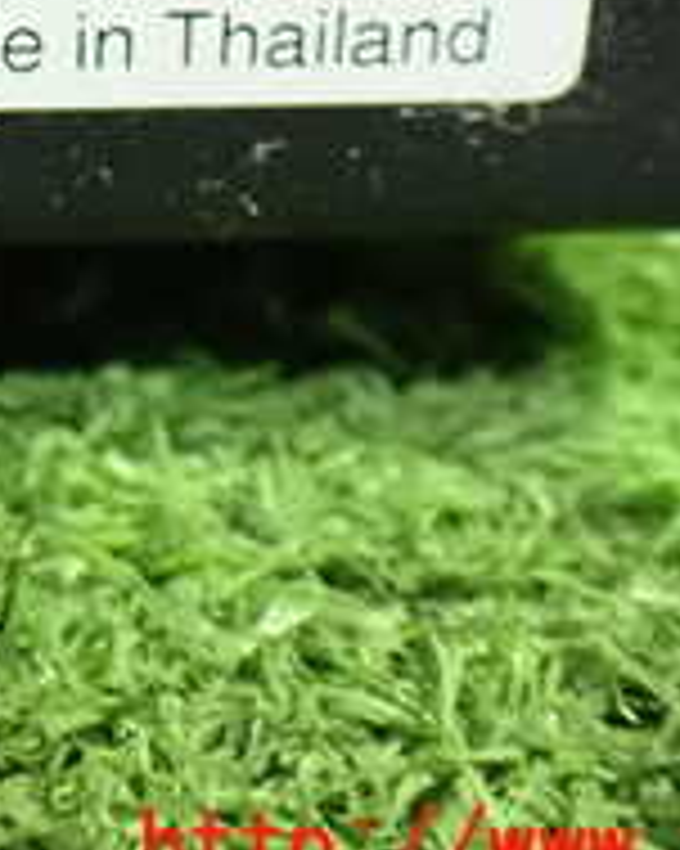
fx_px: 2493
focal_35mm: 99
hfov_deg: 14.9
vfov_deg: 18.6
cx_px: -194
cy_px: -103
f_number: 2.4
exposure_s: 1/30
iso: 1600
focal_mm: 5.79
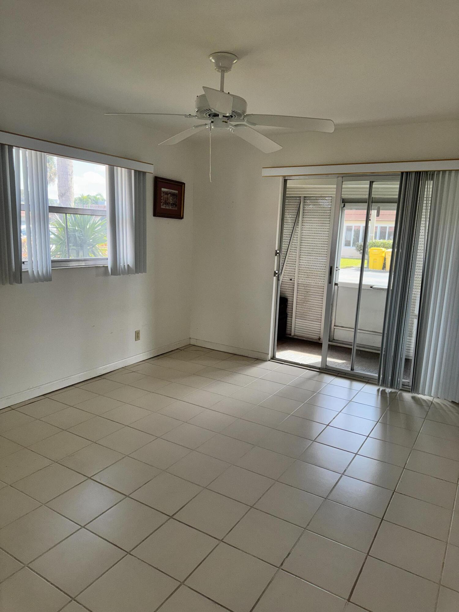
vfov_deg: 71.6
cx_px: 230
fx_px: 424
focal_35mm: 24
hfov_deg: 56.8
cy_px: 306
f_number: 1.78
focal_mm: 6.76
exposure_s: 1/474
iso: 50
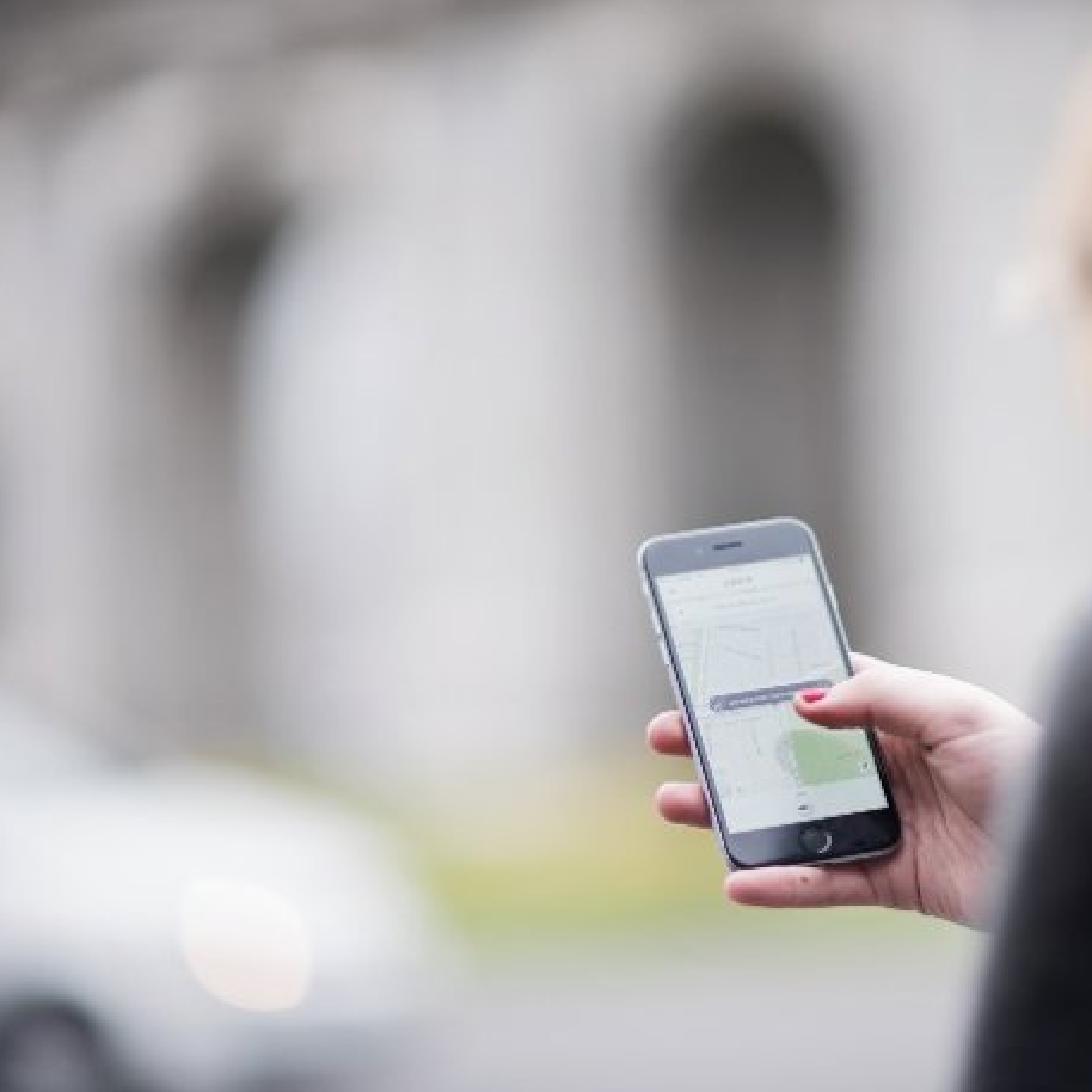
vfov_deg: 16.0
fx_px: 3890
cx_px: 724
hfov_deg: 15.9
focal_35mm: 109
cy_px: 545
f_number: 1.3
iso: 125
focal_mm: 85
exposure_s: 1/400
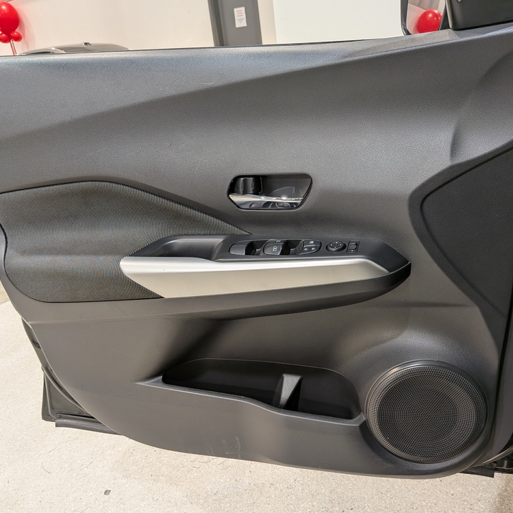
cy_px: 260
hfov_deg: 55.6
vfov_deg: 55.6
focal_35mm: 29
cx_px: 268
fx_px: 486
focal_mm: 4.53
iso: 27
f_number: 1.7
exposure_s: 1/25
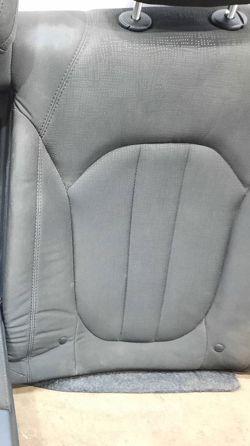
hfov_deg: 26.4
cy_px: 234
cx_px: -64
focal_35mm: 39
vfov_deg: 51.6
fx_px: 460
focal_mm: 4.6
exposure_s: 1/20
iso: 640
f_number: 2
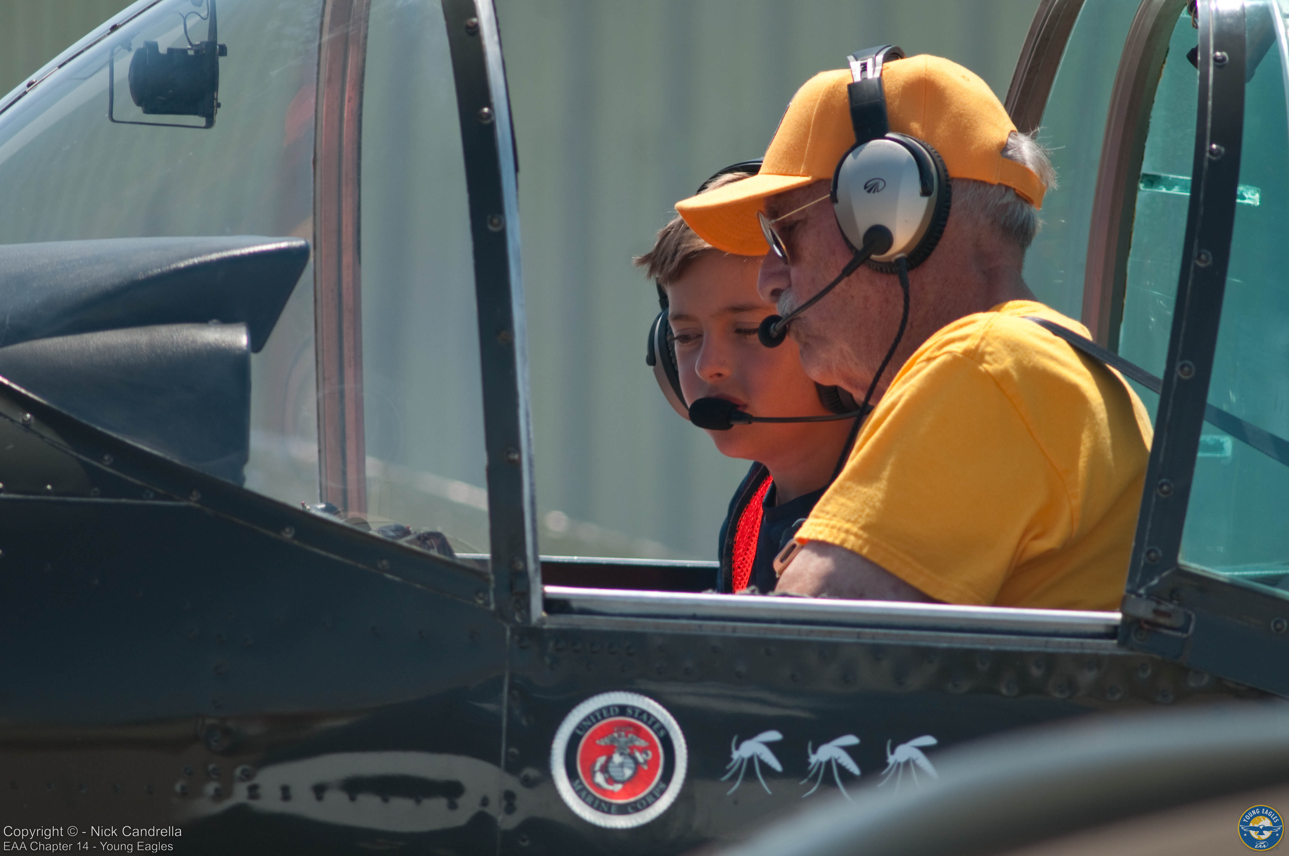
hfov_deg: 4.6
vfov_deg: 3.0
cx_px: 644
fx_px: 16093
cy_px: 428
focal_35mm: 450
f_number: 4
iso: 100
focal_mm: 300
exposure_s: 1/500
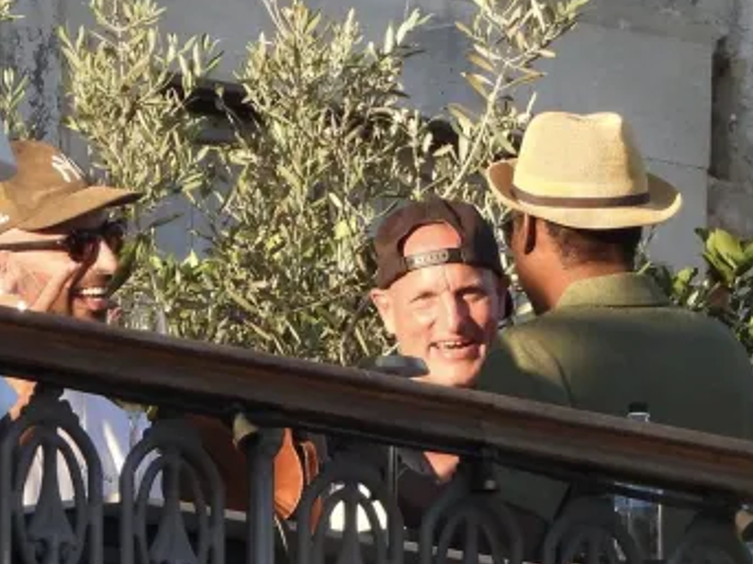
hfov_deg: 1.4
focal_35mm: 1439
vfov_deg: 1.0
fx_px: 31292
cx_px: 360
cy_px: 123
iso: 200
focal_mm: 117
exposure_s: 1/320
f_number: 5
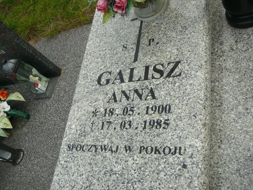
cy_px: 95
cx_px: 126
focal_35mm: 35
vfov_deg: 40.7
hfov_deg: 52.6
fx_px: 256
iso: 80
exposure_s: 1/160
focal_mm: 5.2
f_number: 2.8
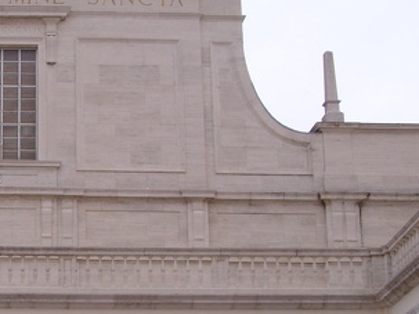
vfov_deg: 18.1
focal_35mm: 81
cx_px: -41
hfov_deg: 22.7
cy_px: 241
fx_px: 980
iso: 50
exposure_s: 1/192
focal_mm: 6.3
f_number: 6.3
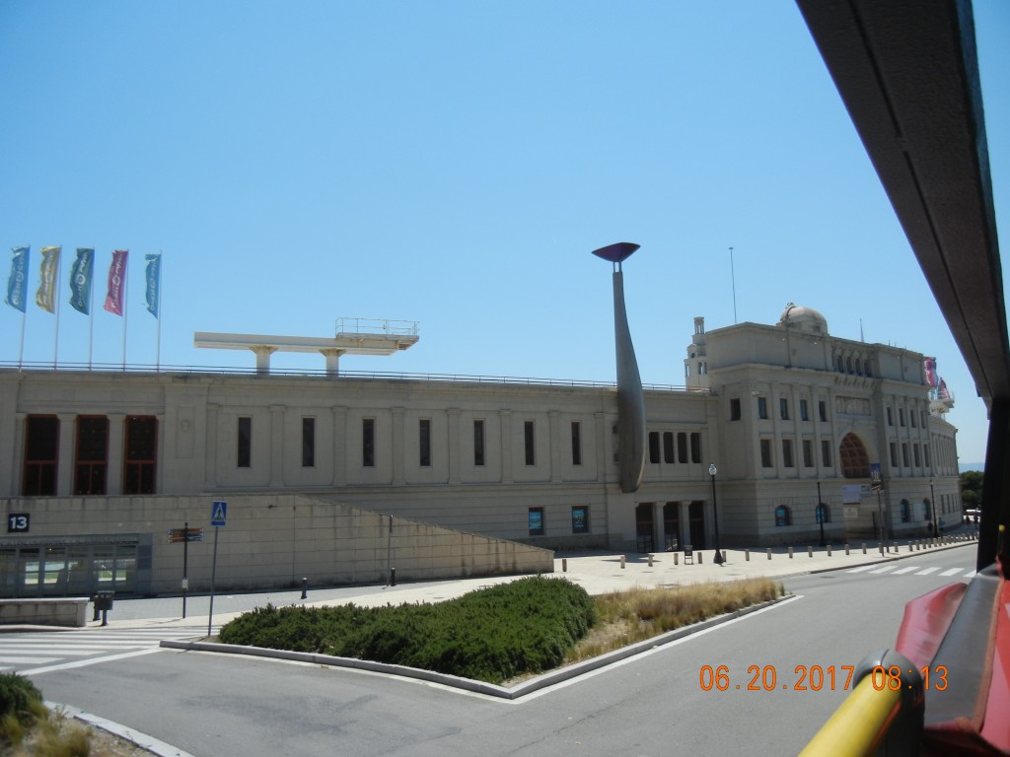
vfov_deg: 46.8
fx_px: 875
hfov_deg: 60.0
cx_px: 505
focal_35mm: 30
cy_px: 378
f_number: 7
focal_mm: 5.4
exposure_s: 1/545
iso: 160
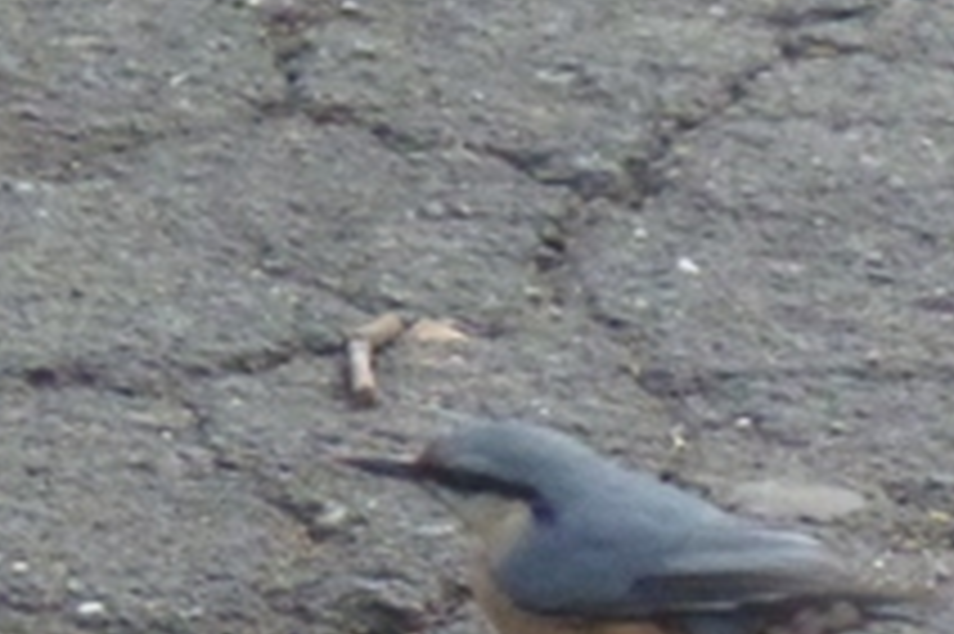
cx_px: 801
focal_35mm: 1582
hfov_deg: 1.3
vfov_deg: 0.9
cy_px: 414
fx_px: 41889
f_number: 5.9
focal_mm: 68.8
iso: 800
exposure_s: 1/200
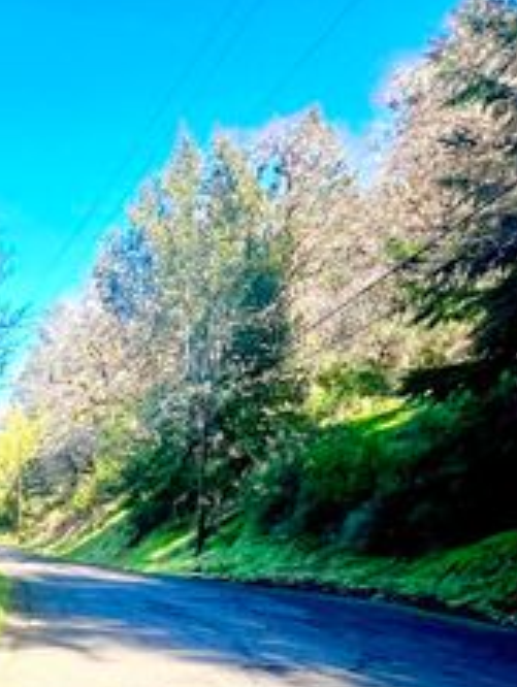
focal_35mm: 39
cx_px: -245
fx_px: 775
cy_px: 624
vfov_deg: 43.5
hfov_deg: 27.0
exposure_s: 1/284
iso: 32
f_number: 1.8
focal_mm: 1.57
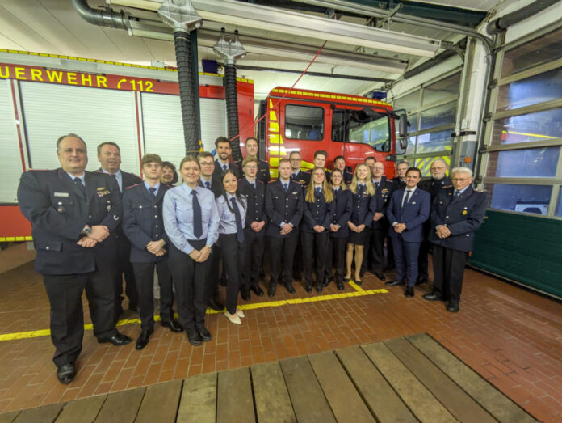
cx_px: 281
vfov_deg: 85.7
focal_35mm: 14
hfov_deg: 102.0
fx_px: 227
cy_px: 212
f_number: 2.2
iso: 463
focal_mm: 1.83
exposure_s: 1/35
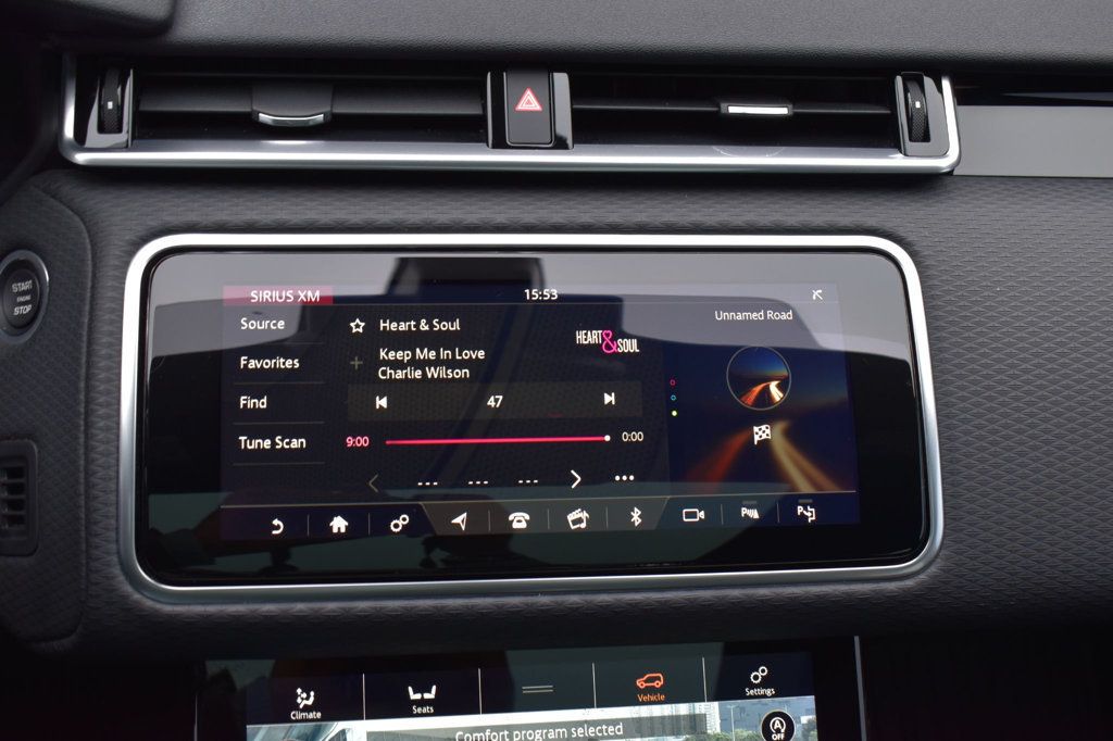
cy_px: 370
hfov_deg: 45.0
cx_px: 556
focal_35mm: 44
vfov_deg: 30.8
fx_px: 1344
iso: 400
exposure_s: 1/15
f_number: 6.3
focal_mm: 29
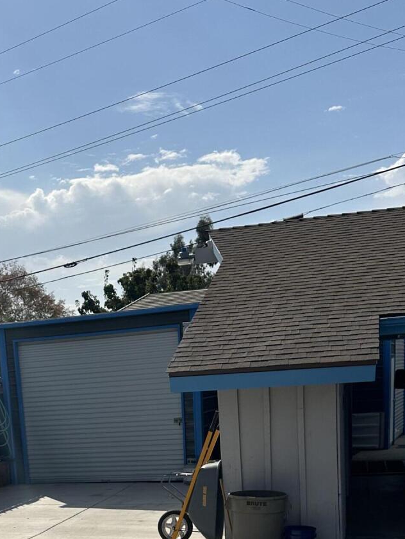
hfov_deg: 25.3
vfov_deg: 30.6
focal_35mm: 57
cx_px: 94
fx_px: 889
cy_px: 577
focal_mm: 6.86
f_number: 1.78
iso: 80
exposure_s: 1/10753
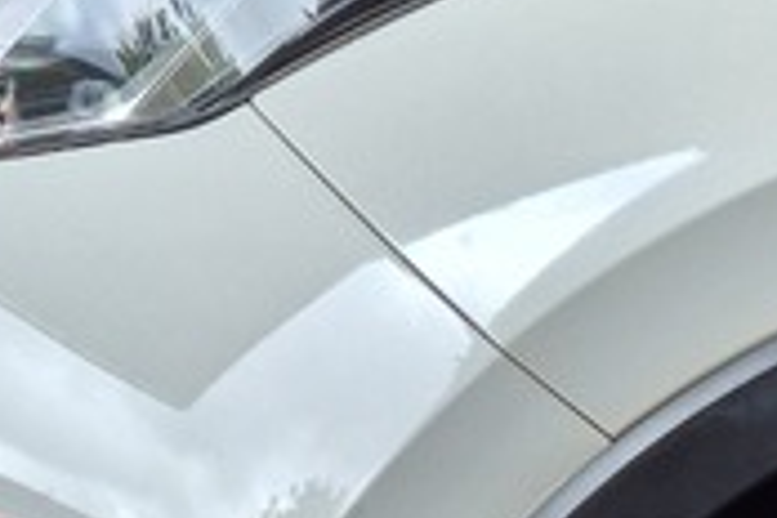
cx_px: 1335
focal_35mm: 141
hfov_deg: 13.3
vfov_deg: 9.5
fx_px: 3043
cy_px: 688
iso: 25
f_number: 1.8
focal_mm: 5.4
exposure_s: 1/215
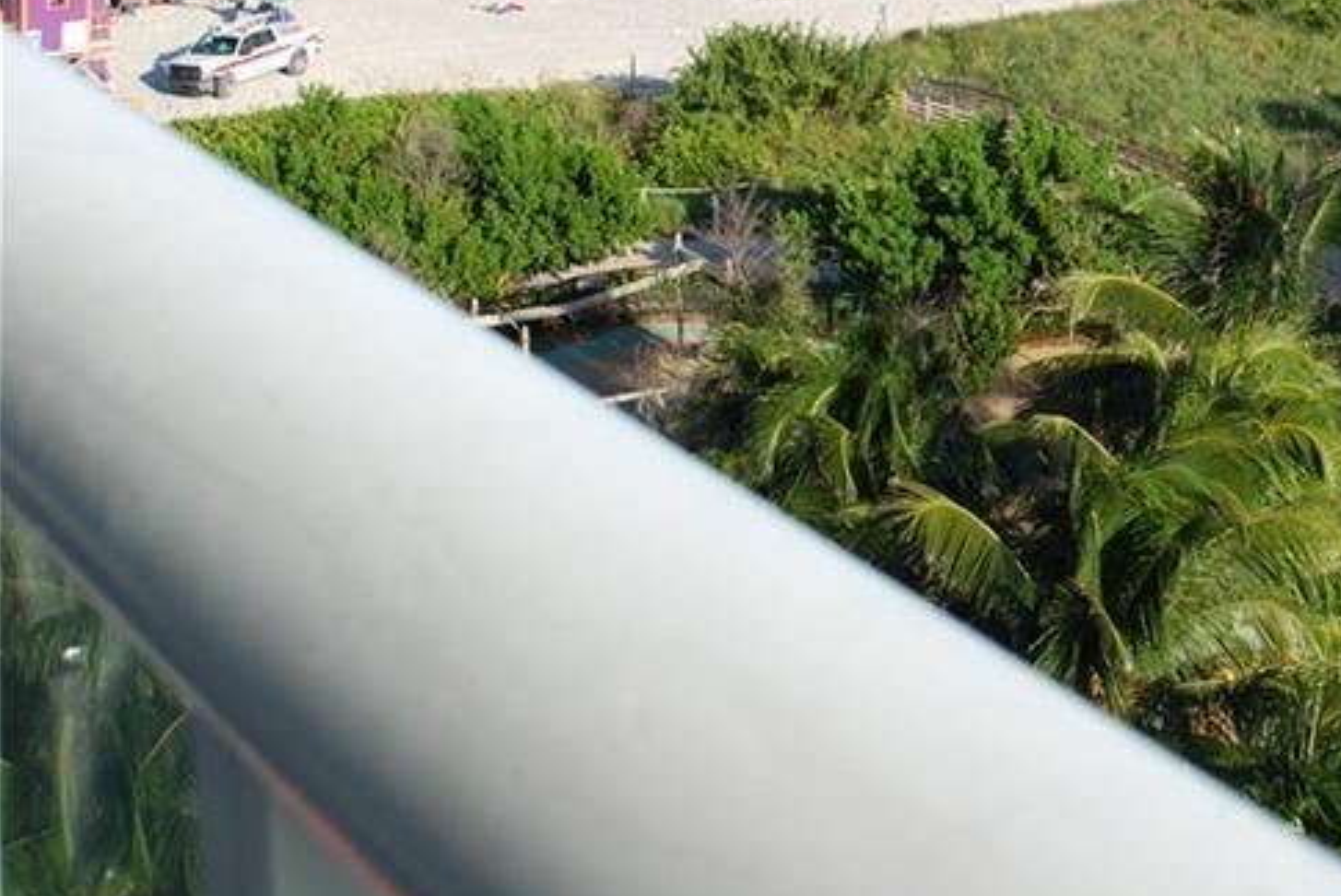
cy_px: -28
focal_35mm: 95
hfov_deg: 20.6
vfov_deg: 14.2
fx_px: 3541
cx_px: 1413
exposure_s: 1/200
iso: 100
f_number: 7.1
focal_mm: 30
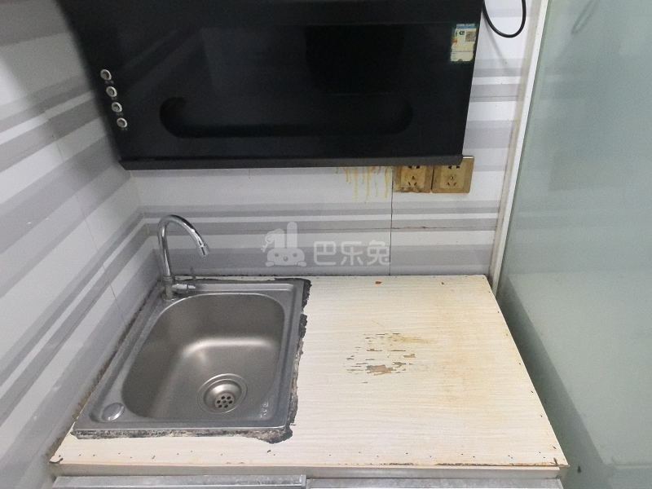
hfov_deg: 73.9
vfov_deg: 58.9
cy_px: 244
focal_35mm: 23
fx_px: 433
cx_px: 326
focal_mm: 1.95
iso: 640
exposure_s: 1/33.3
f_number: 2.2
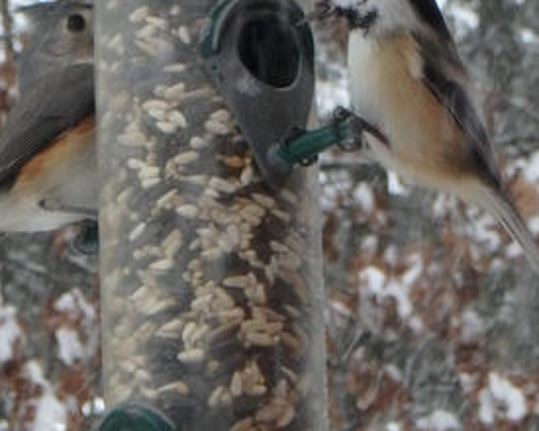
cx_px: 227
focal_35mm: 179
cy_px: 161
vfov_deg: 8.6
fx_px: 2855
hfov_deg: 10.8
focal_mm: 18.7
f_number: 5.7
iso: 320
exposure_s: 1/125
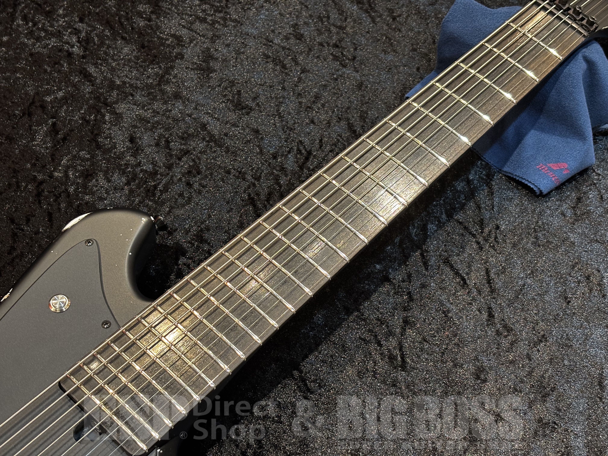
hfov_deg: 36.8
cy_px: 228
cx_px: 304
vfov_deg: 28.0
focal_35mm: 52
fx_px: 913
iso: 250
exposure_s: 1/40
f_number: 1.6
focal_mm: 5.96
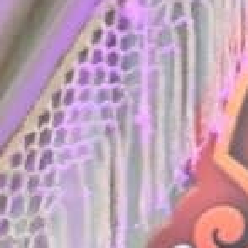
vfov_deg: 1.6
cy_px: 602
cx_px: 413
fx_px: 8632
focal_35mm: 1065
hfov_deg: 1.6
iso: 800
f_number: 4
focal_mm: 120
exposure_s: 1/200
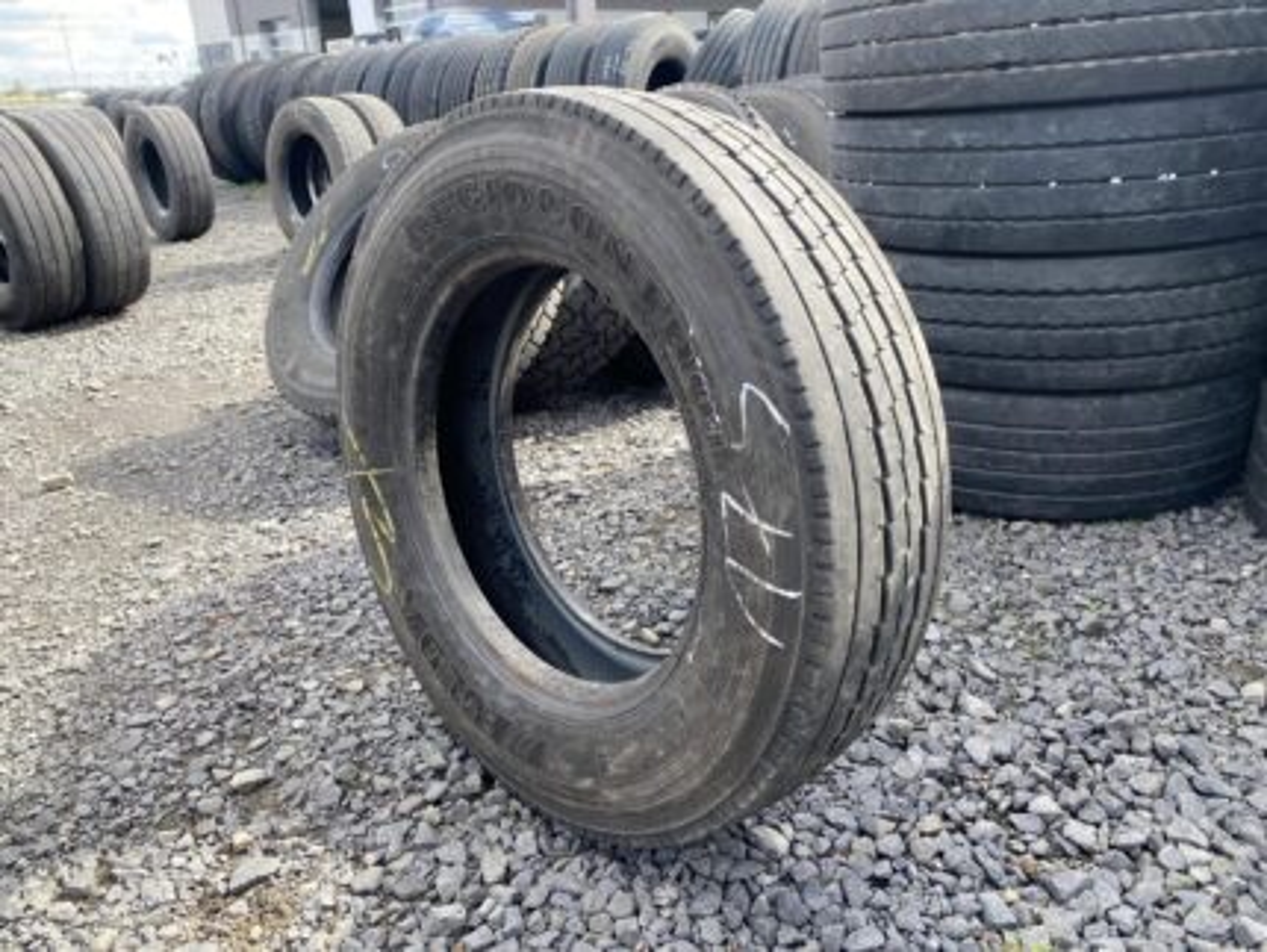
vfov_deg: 53.1
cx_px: 634
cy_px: 476
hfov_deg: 67.3
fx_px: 952
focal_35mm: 26
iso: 32
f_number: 1.8
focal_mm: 4.25
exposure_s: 1/263
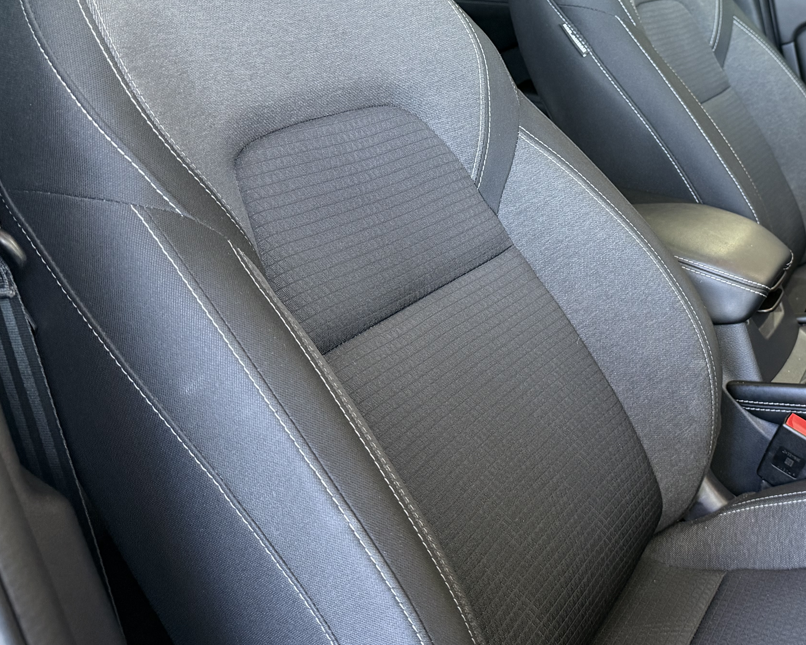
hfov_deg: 43.6
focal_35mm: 40
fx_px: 954
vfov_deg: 36.9
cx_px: 645
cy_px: 211
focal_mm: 6.76
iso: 320
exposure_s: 1/60
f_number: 1.78
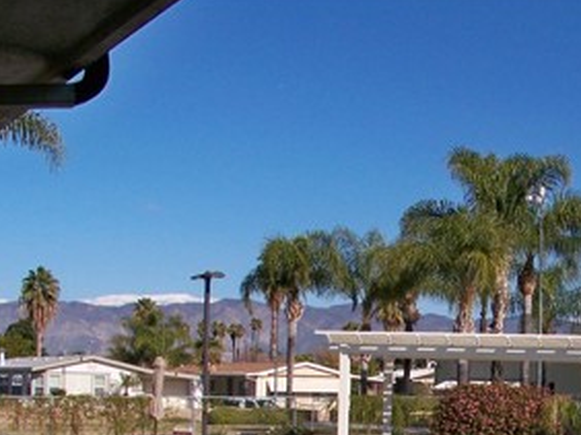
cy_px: 484
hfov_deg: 25.6
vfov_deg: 18.8
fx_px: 1258
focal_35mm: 75
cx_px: 462
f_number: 5.6
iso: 125
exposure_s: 1/1000
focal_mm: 5.85
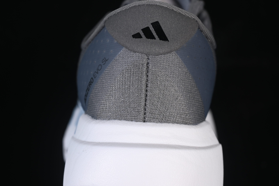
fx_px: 581
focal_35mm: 75
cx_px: 140
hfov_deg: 27.0
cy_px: 93
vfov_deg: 18.2
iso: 160
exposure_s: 1/80
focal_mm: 50
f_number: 7.1
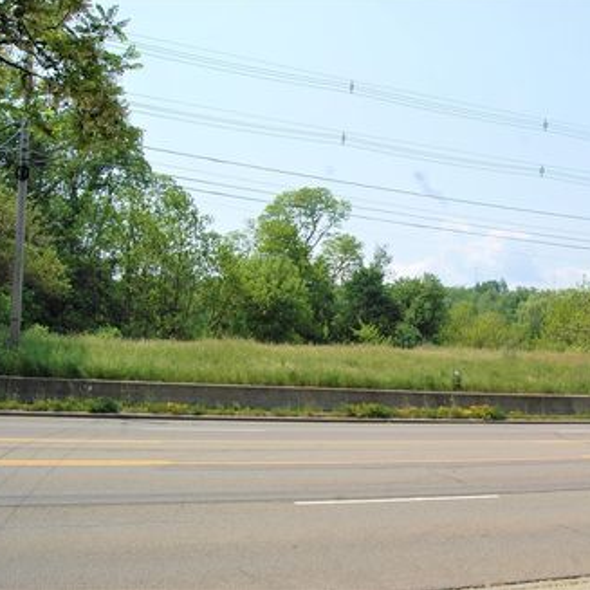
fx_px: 675
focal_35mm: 35
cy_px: 292
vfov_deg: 47.2
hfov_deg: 45.9
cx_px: 428
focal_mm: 18
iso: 200
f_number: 10
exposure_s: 1/400
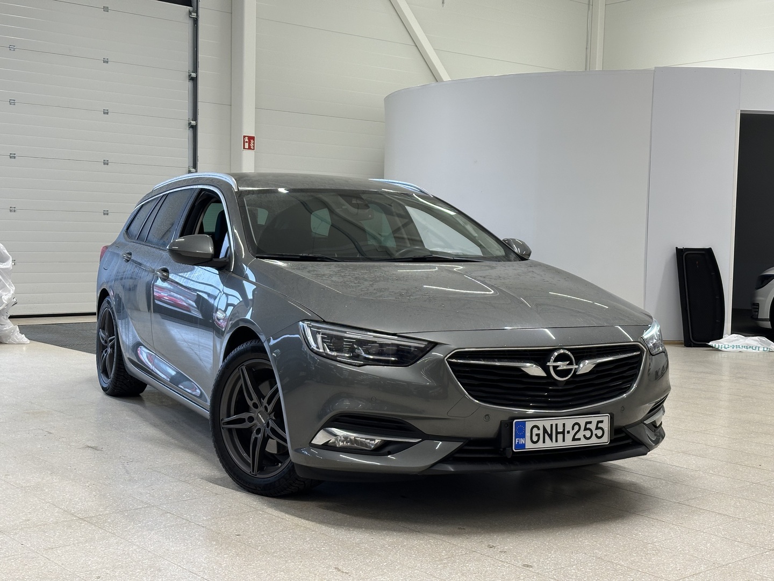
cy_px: 290
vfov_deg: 30.3
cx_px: 387
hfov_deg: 39.7
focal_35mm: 48
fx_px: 1073
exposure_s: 1/98
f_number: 1.78
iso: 80
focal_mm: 6.86
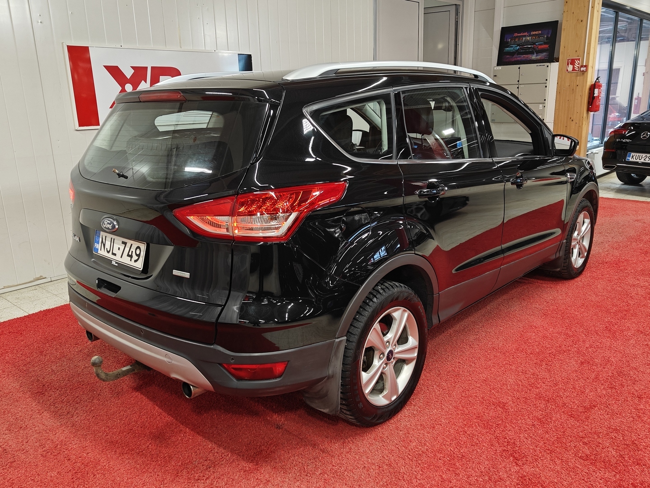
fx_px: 545
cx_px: 325
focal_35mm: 29
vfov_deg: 48.2
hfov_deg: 61.7
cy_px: 244
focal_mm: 5.59
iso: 100
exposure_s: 1/61
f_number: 1.8
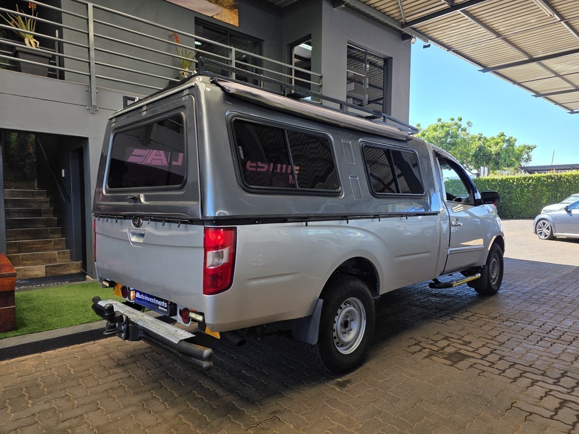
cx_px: 290
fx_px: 385
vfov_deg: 58.9
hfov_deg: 73.9
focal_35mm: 23
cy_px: 217
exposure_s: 1/359
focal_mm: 6.25
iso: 50
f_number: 1.7
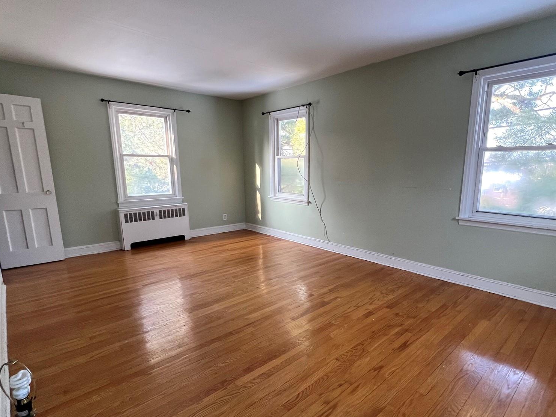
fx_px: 289
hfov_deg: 87.4
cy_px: 228
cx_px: 309
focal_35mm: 18
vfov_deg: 71.4
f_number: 1.8
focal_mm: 1.57
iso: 200
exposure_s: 1/120
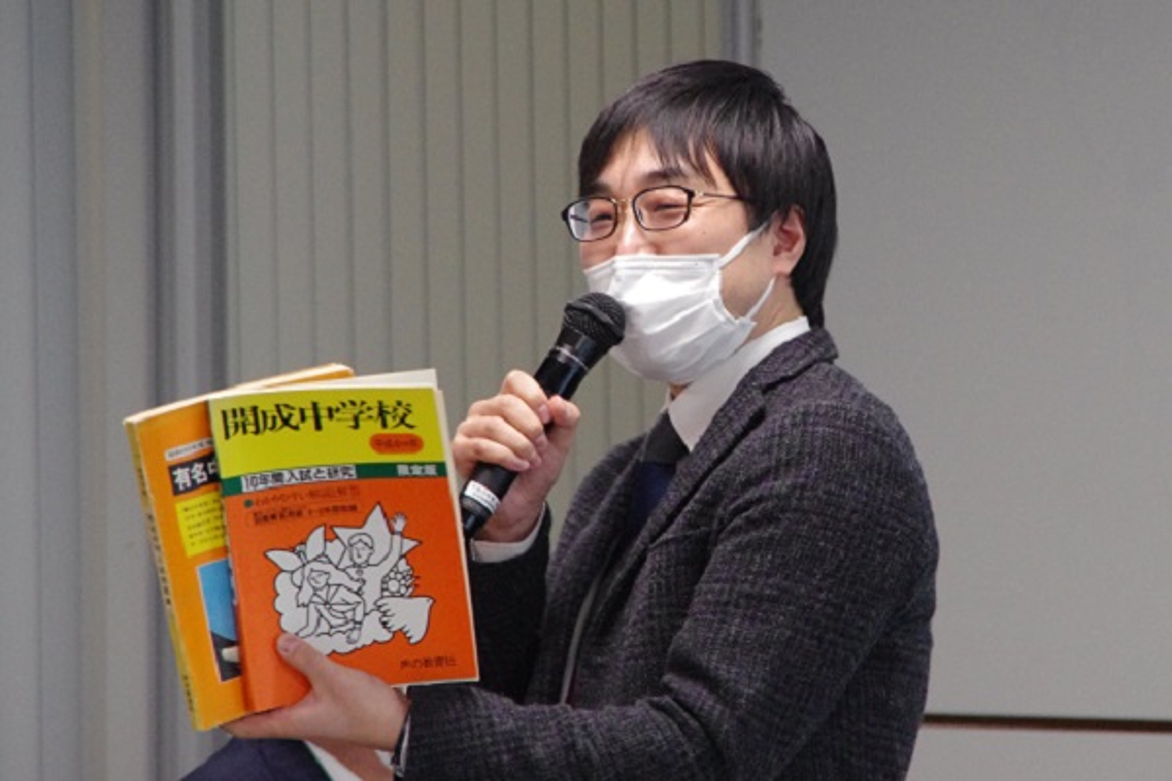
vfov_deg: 6.8
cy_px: 390
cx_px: 586
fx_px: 6592
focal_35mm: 202
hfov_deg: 10.2
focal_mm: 135
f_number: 5.6
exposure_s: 1/100
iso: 3200
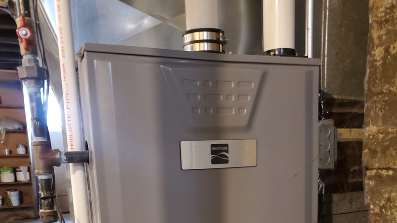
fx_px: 400
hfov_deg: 52.8
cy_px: 242
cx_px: 199
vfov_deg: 28.5
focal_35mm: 38
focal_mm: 4.3
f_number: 1.5
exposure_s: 1/13
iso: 640
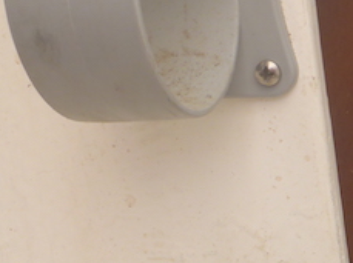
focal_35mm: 98
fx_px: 998
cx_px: 606
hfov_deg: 17.0
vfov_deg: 15.0
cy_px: 177
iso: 100
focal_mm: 4.9
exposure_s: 1/60
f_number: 3.3
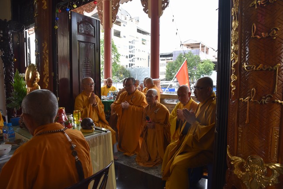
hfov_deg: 73.7
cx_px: 142
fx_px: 189
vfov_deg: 53.2
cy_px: 94
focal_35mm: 24
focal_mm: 24
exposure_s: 1/200
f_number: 7.1
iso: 400
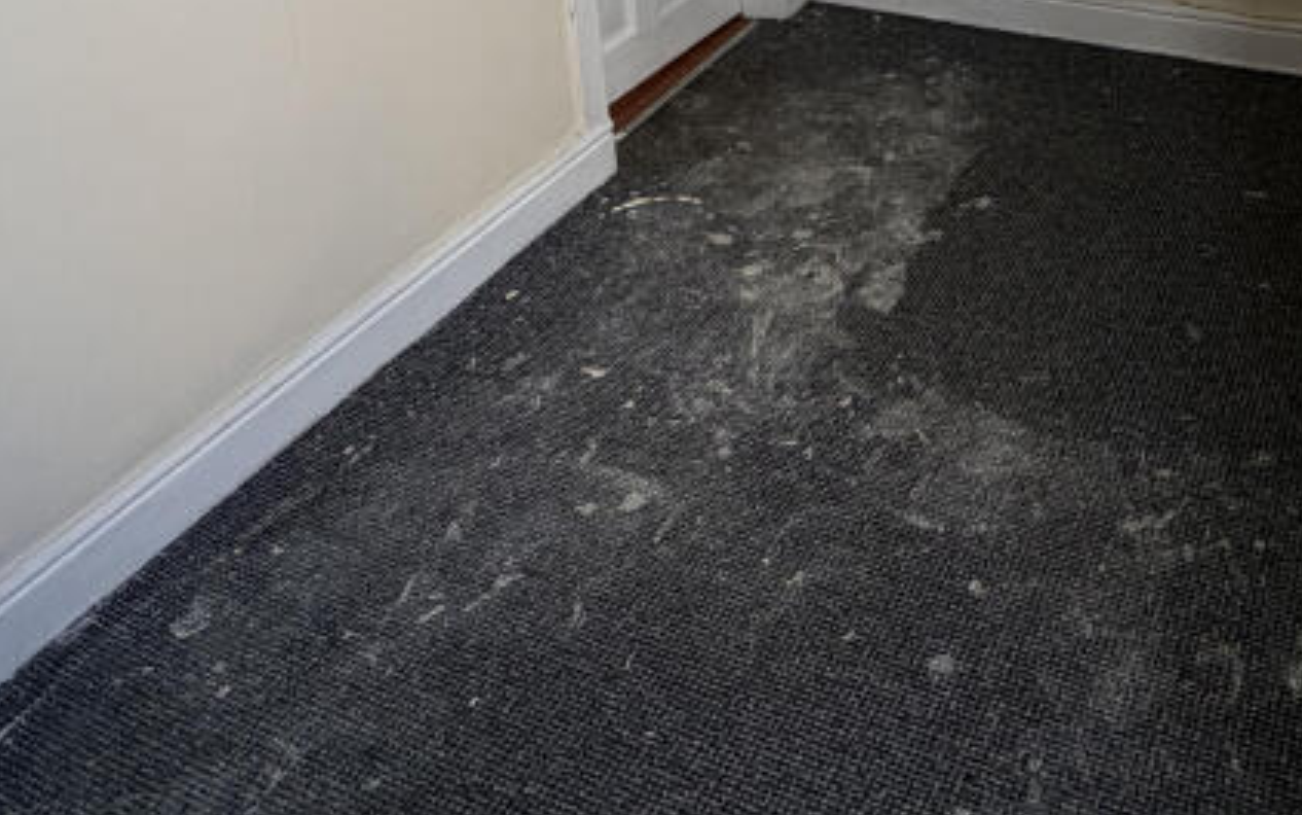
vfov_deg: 27.3
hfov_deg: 49.7
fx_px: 1278
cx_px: 1098
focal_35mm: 36
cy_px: -333
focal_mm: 2.22
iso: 160
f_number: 2.2
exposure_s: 1/121
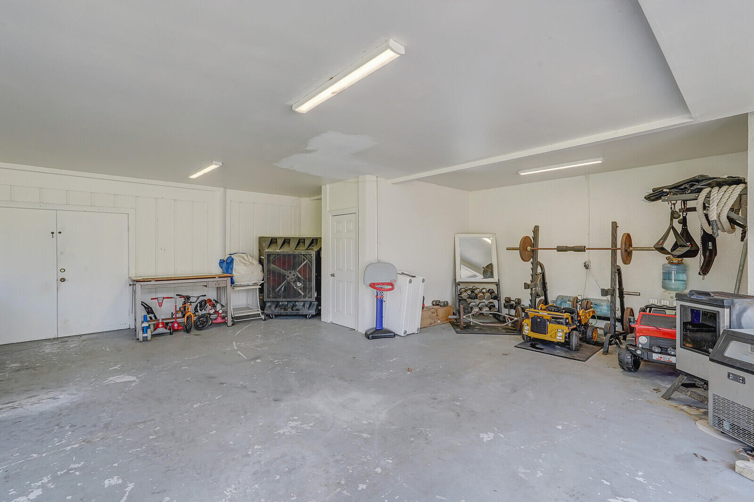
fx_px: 335
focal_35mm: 16
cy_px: 251
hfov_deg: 96.8
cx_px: 377
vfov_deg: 73.7
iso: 320
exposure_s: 1/30
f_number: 11
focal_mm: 16
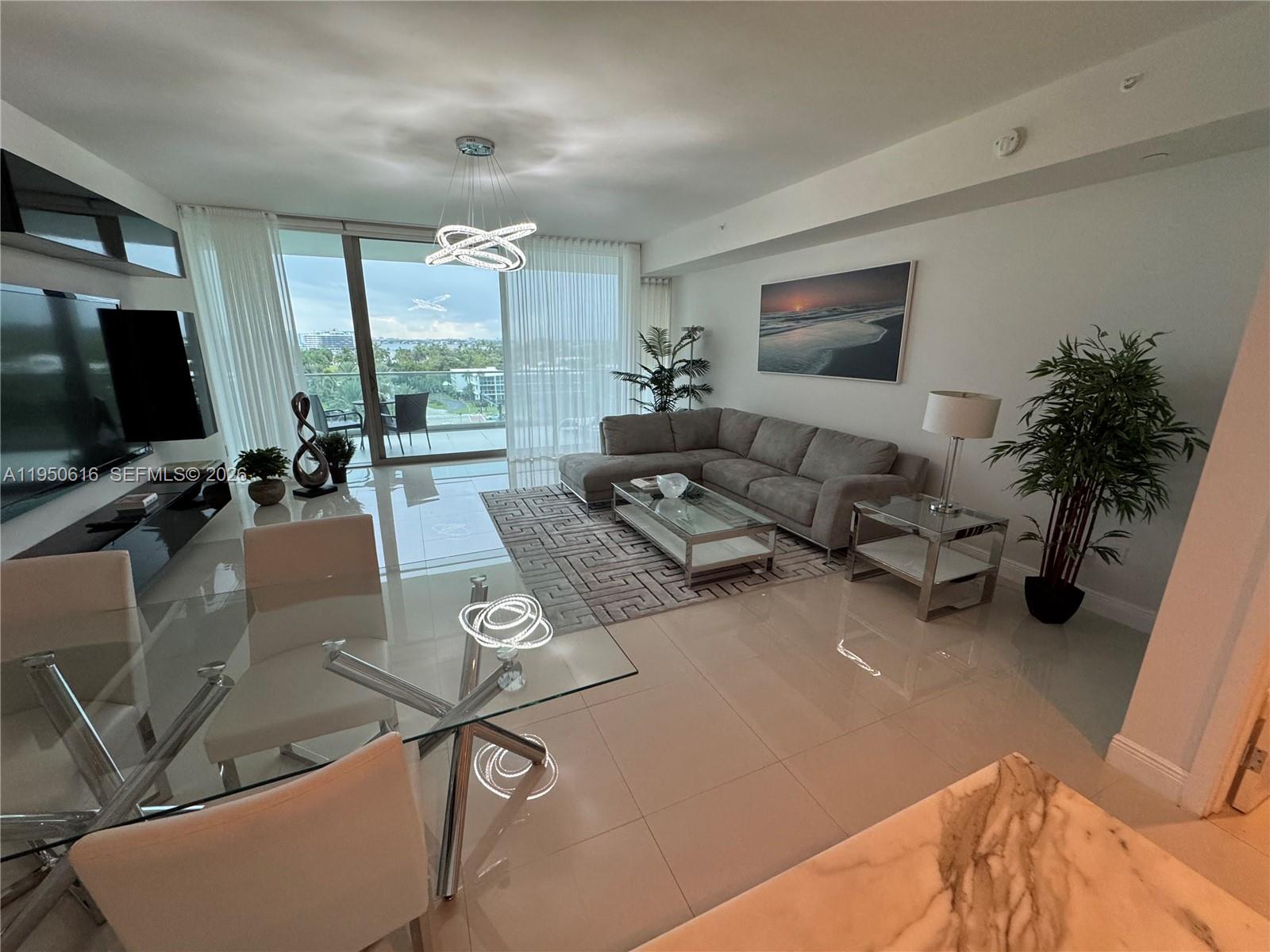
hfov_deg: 102.1
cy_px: 476
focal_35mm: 14
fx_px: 514
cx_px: 635
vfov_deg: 85.7
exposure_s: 1/120
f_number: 2.2
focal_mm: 2.22
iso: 250
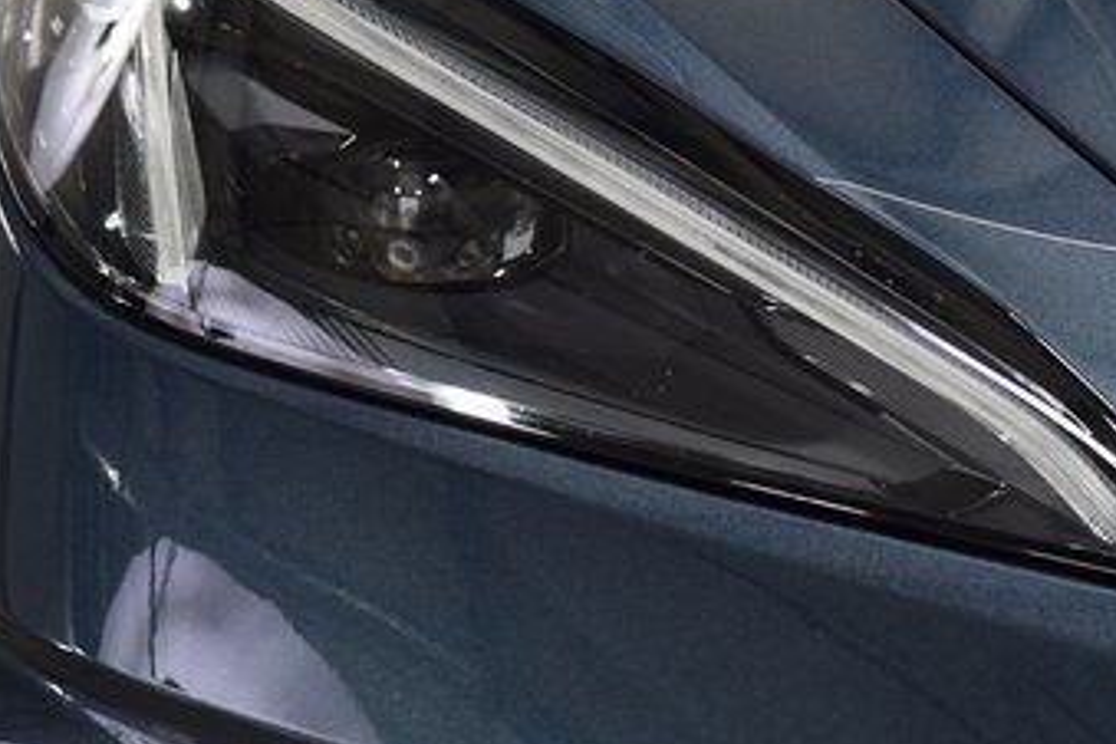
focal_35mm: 198
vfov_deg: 6.9
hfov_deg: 10.4
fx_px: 6138
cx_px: 517
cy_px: 183
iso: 900
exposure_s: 1/30
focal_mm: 70
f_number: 7.1
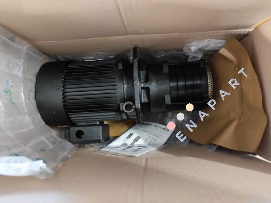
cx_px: 136
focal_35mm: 25
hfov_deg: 69.4
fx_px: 196
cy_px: 102
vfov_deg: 54.8
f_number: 1.89
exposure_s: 1/20
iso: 1393
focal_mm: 5.43
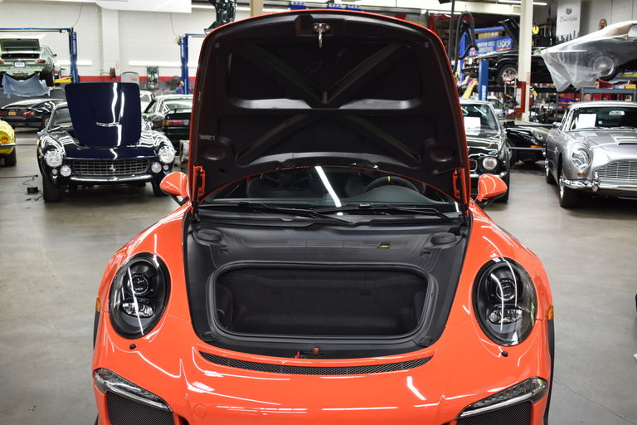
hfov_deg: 49.6
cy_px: 212
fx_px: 690
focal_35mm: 39
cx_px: 318
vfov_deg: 34.2
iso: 400
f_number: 4
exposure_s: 1/40
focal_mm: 26
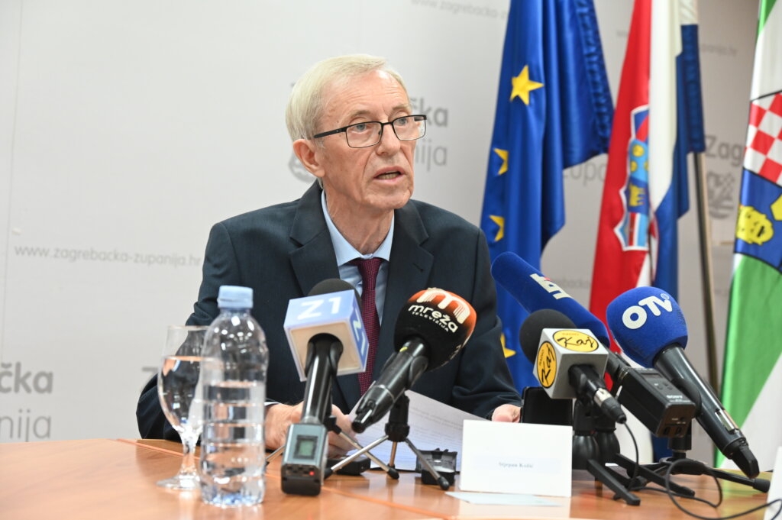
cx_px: 391
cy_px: 260
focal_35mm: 73
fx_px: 1584
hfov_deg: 27.7
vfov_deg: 18.6
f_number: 6
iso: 2800
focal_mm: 73
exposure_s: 1/80
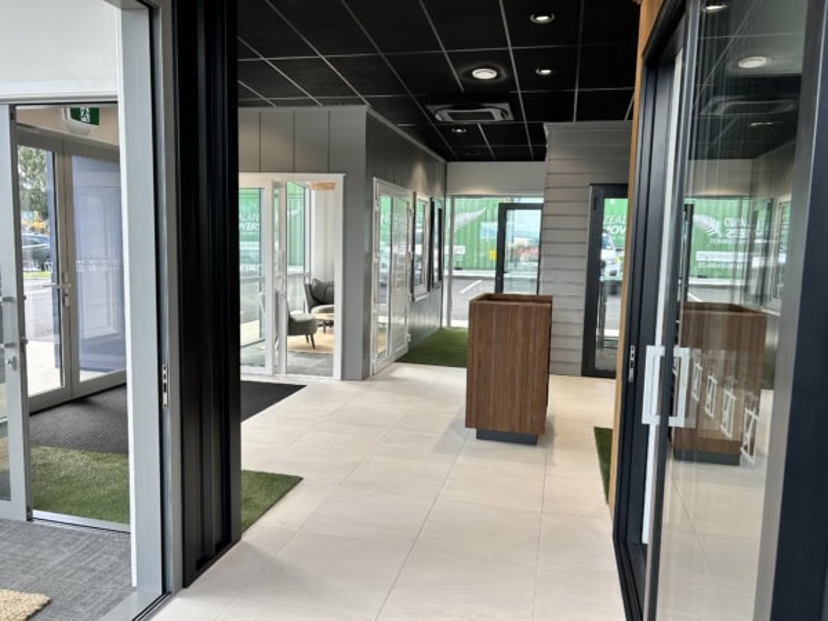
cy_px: 310
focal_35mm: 26
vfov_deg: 53.1
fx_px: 622
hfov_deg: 67.3
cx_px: 414
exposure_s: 1/251
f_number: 1.5
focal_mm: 5.7
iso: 40
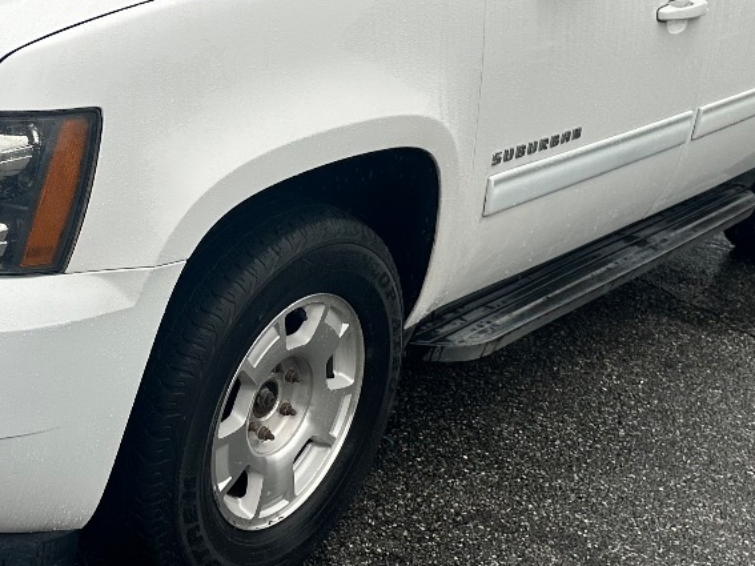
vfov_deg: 23.7
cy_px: 131
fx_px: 1330
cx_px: 274
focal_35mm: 61
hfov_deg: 31.5
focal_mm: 6.86
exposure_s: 1/555
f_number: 1.78
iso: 80
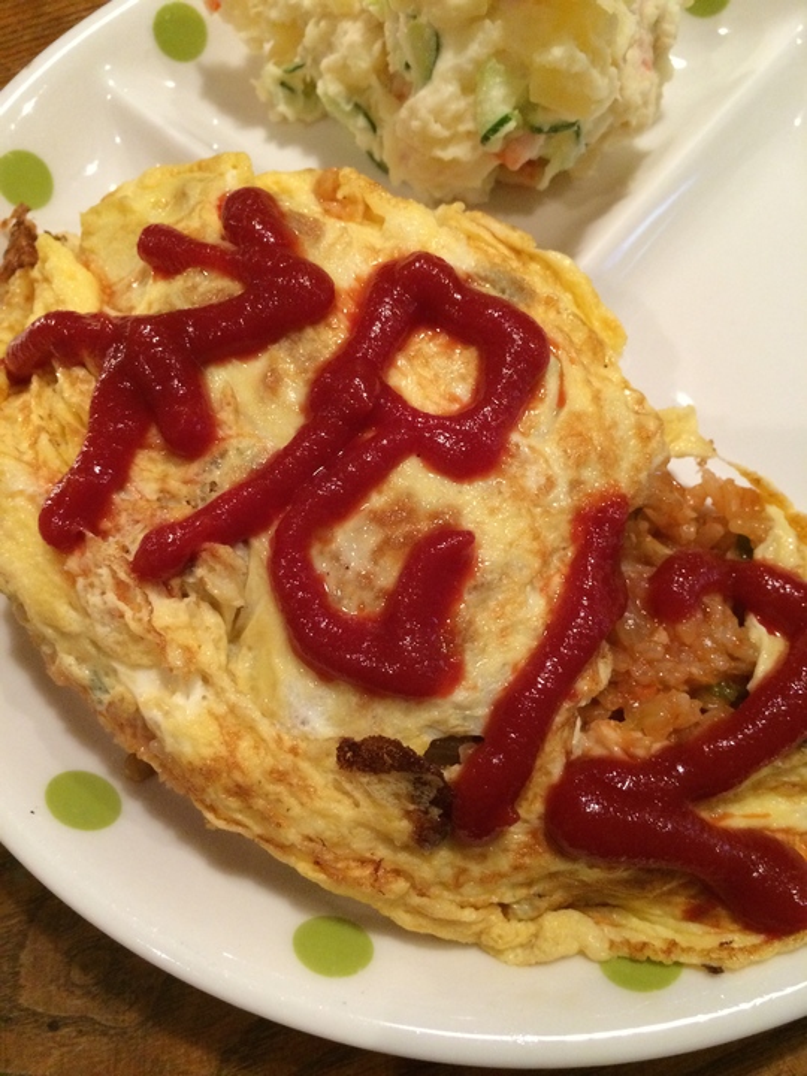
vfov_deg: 60.0
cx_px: 404
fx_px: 933
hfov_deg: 46.8
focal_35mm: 30
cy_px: 538
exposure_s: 1/30
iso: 320
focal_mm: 4.12
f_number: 2.2
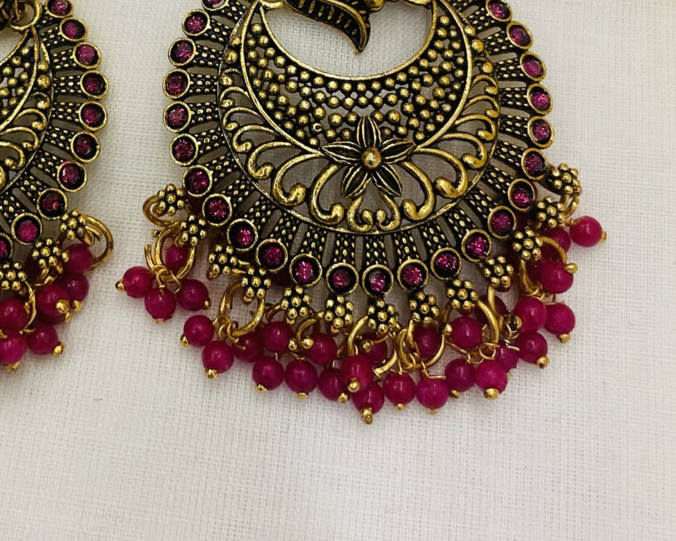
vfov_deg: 25.0
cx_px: 141
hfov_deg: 31.2
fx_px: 1181
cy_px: 56
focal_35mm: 59
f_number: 1.6
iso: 100
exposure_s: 1/121
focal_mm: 4.2
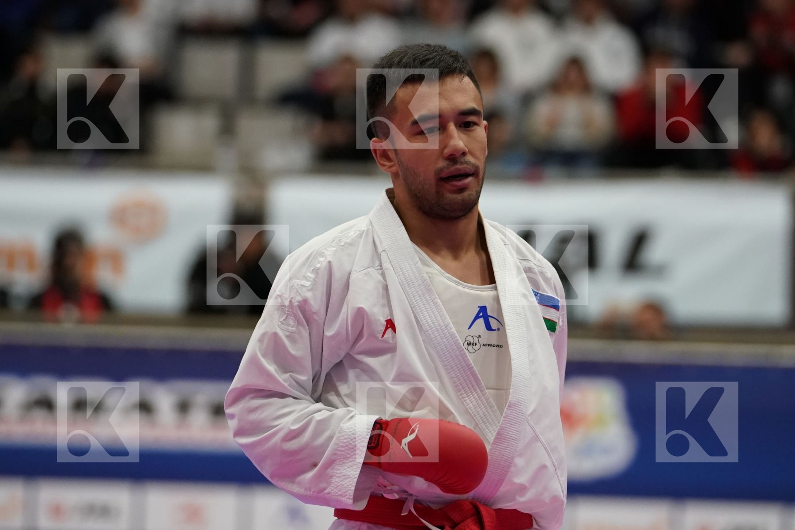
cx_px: 398
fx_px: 5123
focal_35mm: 232
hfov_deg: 8.9
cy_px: 265
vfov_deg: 5.9
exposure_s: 1/1000
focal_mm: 155
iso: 3200
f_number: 2.8
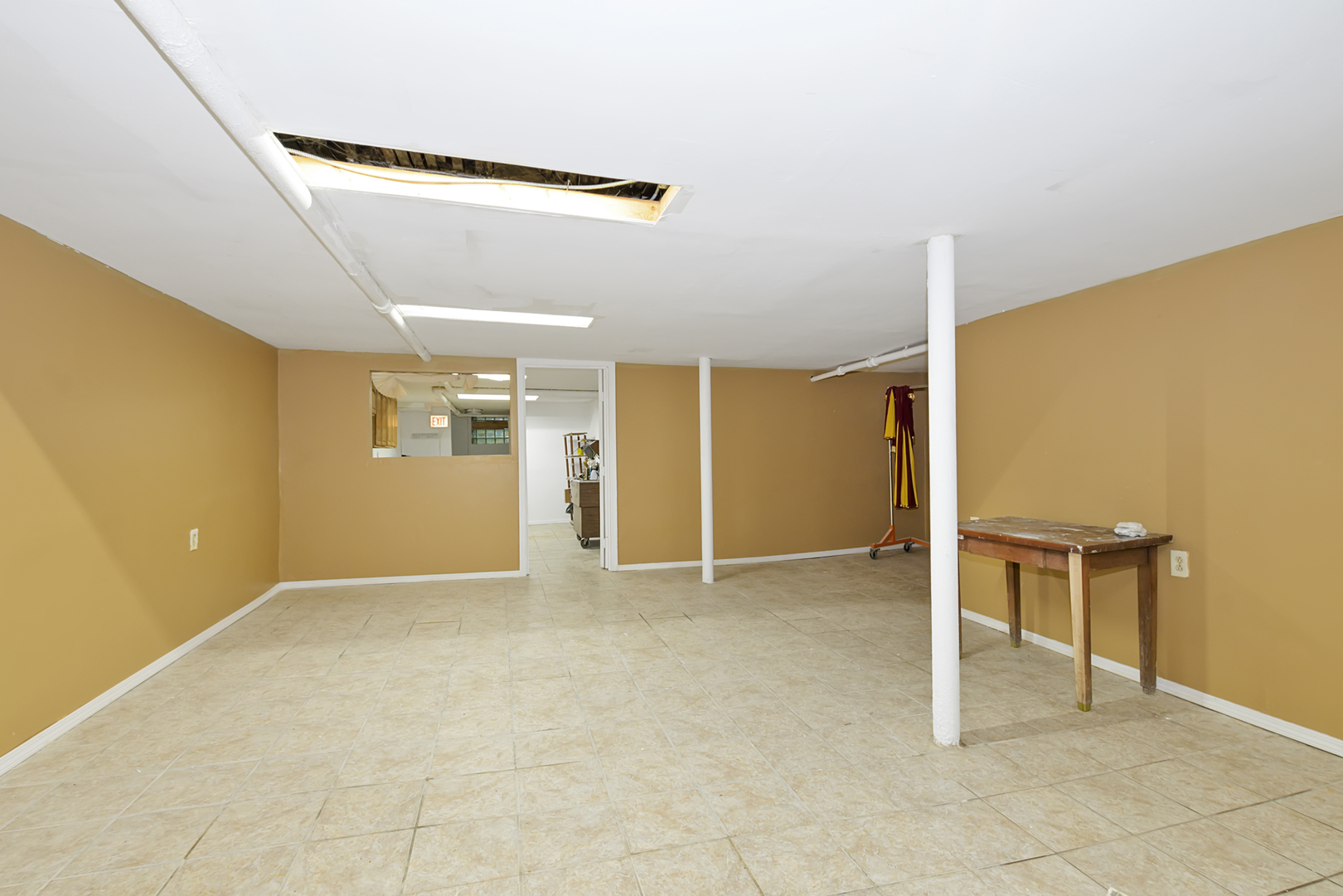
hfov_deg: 100.4
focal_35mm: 15
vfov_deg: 77.3
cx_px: 672
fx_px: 560
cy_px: 448
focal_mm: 10
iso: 250
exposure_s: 1/6
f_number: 7.1
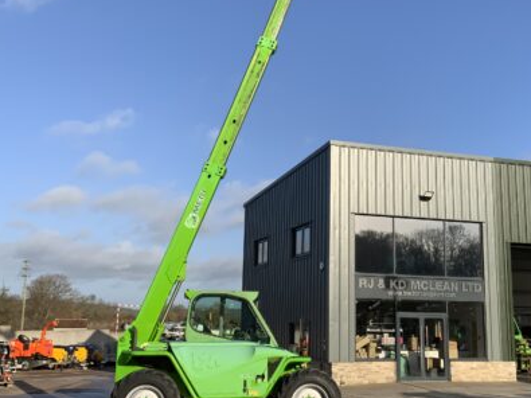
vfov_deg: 30.8
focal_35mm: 47
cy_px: 179
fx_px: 721
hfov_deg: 40.3
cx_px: 317
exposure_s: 1/2058
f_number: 1.8
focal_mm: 3
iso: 16
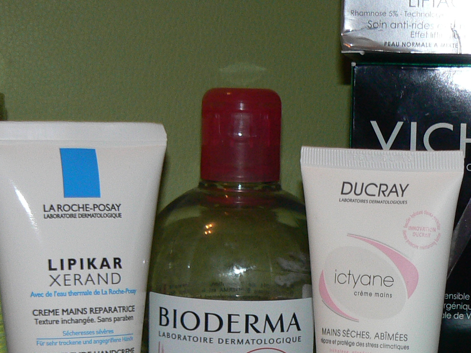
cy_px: 347
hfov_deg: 22.2
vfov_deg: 16.5
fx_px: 1197
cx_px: 307
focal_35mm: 88
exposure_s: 1/25
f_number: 2.8
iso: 100
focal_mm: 6
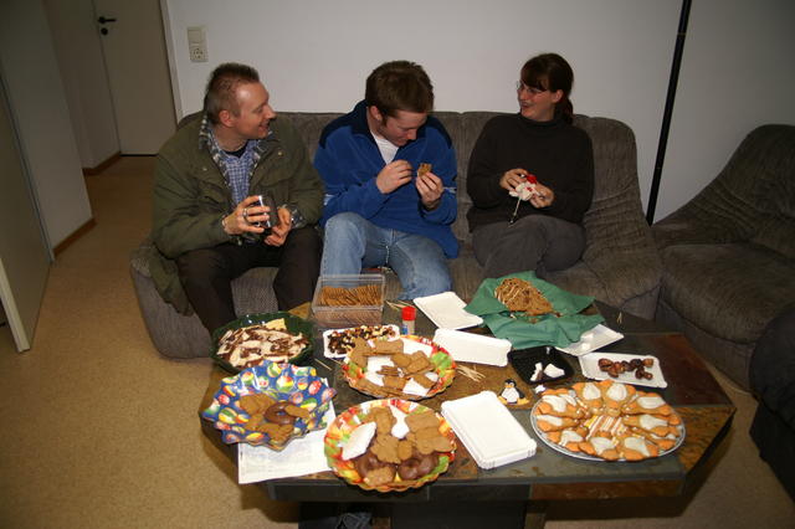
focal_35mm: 27
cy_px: 264
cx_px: 398
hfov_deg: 67.4
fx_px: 596
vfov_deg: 47.9
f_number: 3.5
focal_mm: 18
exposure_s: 1/60
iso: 100
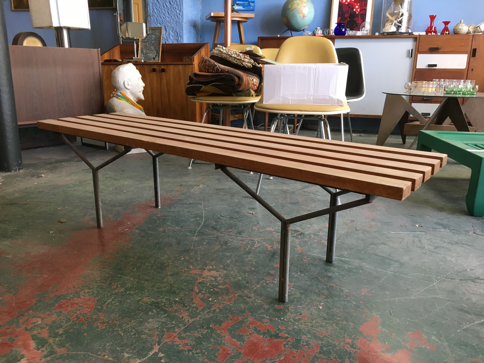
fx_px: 405
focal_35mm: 29
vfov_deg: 48.2
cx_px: 242
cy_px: 182
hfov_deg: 61.7
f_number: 2.2
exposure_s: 1/33
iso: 100
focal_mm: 4.15
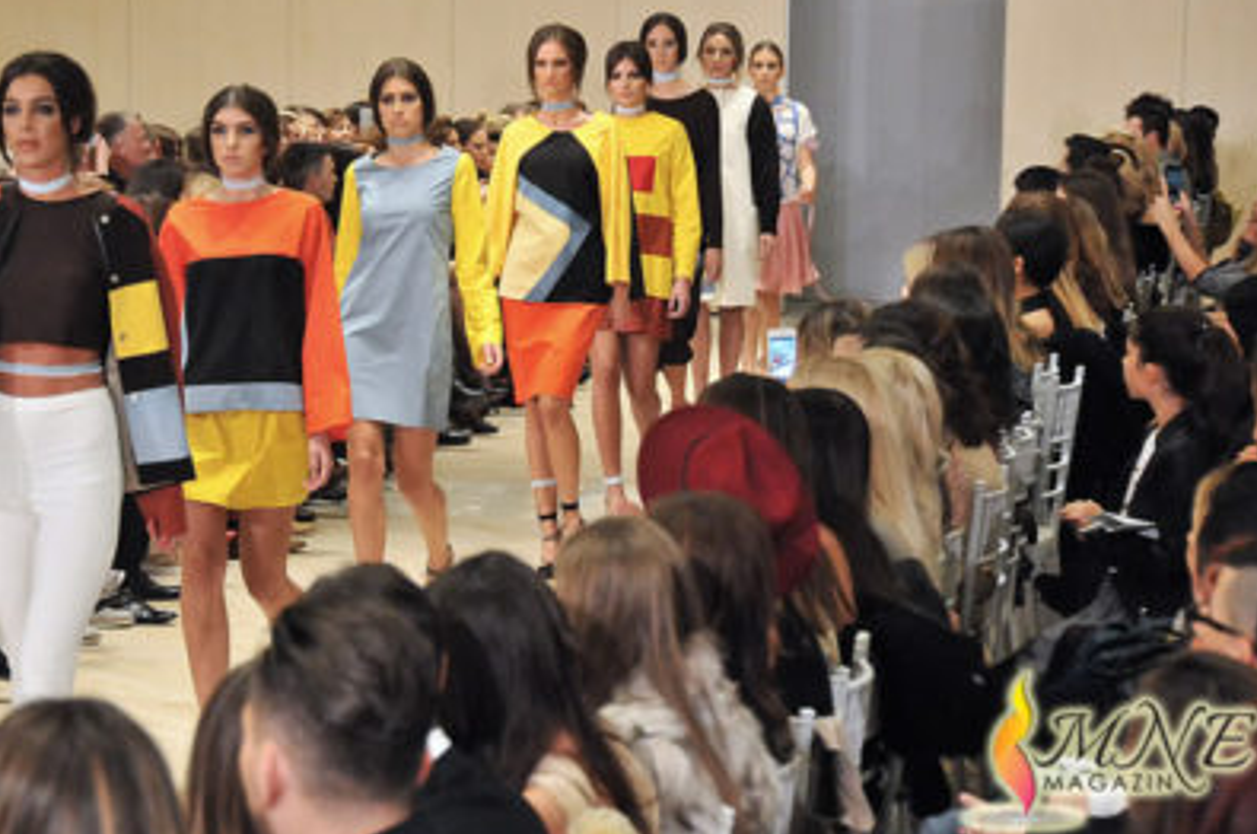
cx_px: 487
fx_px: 4636
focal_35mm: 133
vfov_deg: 10.3
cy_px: 331
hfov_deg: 15.4
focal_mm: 70
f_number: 5
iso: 3200
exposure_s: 1/125
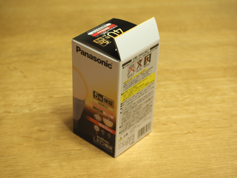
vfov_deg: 18.4
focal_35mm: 80
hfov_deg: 24.4
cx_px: 118
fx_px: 548
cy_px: 89
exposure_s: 1/80
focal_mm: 40
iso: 800
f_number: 4
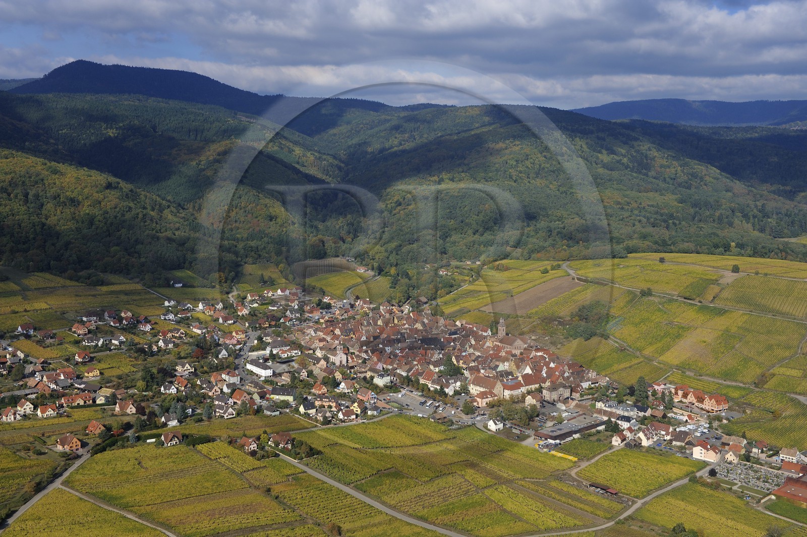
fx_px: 941
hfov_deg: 46.4
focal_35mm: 42
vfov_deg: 31.8
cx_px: 404
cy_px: 268
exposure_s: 1/640
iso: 200
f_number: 9
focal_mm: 42
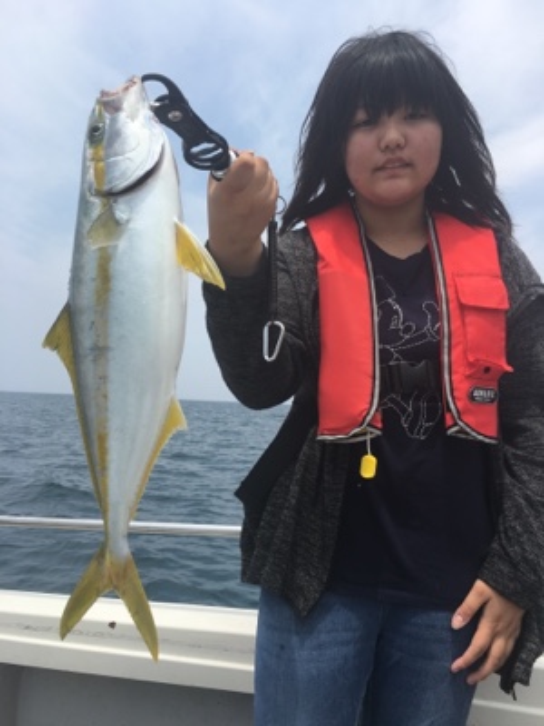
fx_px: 608
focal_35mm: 29
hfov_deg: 48.2
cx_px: 272
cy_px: 363
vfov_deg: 61.7
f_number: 2.2
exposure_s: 1/1350
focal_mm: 4.15
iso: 25
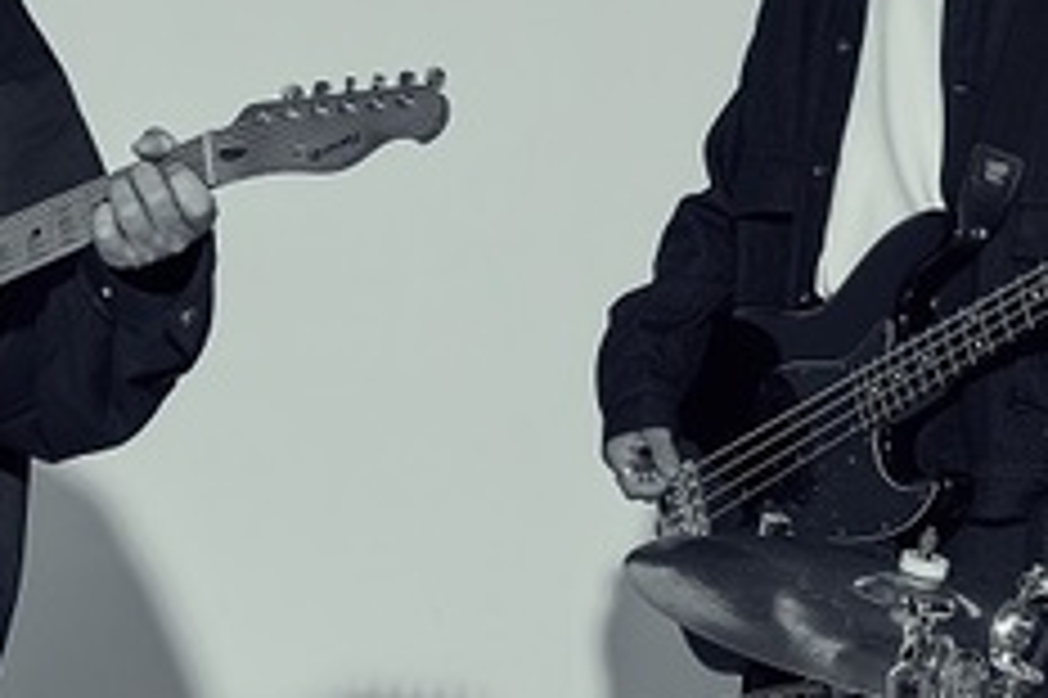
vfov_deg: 11.2
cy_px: 302
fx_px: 3549
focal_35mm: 122
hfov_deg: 16.8
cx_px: 643
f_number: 14
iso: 200
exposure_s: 1/125
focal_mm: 40
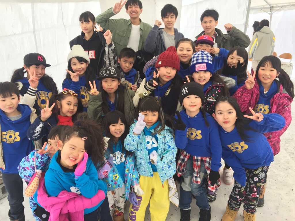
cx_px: 148
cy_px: 110
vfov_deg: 48.2
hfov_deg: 61.7
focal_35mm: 29
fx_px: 247
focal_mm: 4.15
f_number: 2.2
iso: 50
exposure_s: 1/120
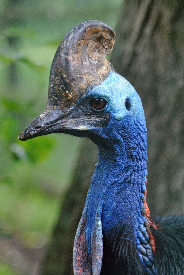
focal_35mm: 202
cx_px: 92
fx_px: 1549
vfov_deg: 10.1
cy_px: 138
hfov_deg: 6.8
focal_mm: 135
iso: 1600
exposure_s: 1/500
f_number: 4.2
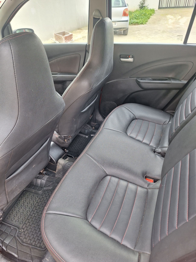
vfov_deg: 73.9
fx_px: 174
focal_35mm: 23
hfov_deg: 58.9
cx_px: 98
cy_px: 131
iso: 64
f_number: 1.8
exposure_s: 1/100
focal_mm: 5.54
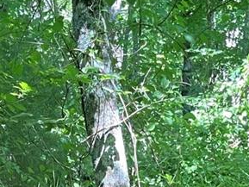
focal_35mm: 138
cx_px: 109
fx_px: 993
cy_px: 354
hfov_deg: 14.3
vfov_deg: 10.1
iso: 125
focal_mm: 4.25
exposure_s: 1/90
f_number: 1.8
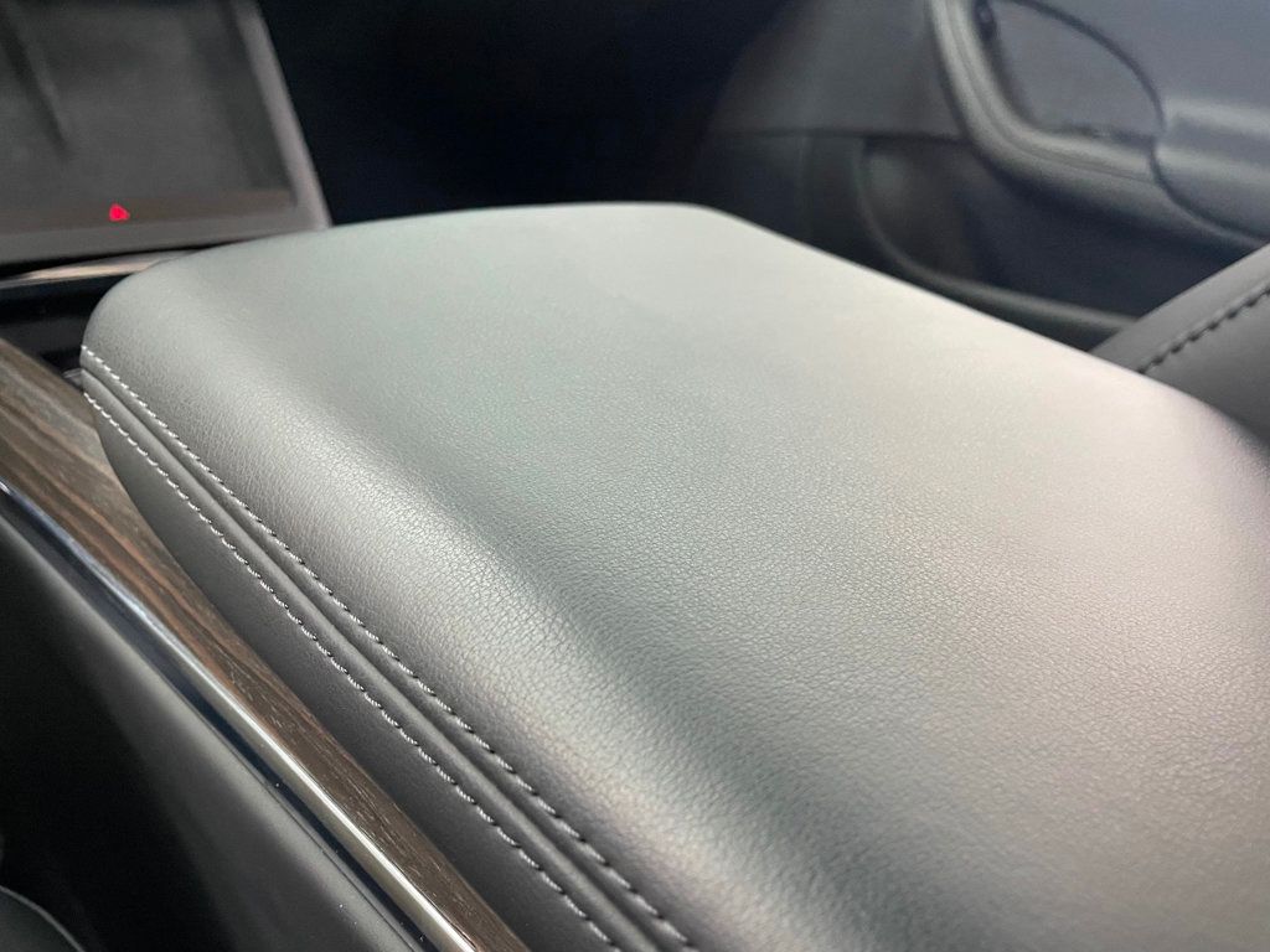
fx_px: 954
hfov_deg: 67.3
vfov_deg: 53.1
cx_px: 635
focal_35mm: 26
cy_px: 476
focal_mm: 4.2
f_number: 1.6
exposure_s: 1/40
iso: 400
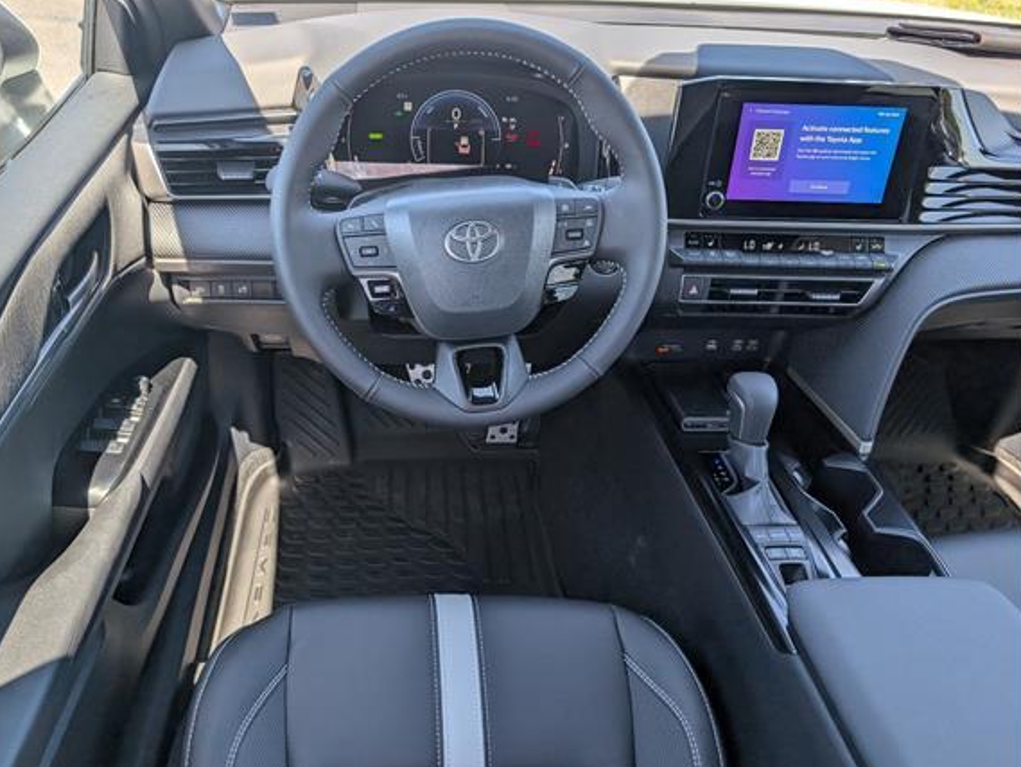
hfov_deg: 65.1
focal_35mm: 27
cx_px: 454
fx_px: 797
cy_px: 419
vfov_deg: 51.3
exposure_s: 1/167
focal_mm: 6.9
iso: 26
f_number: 1.68
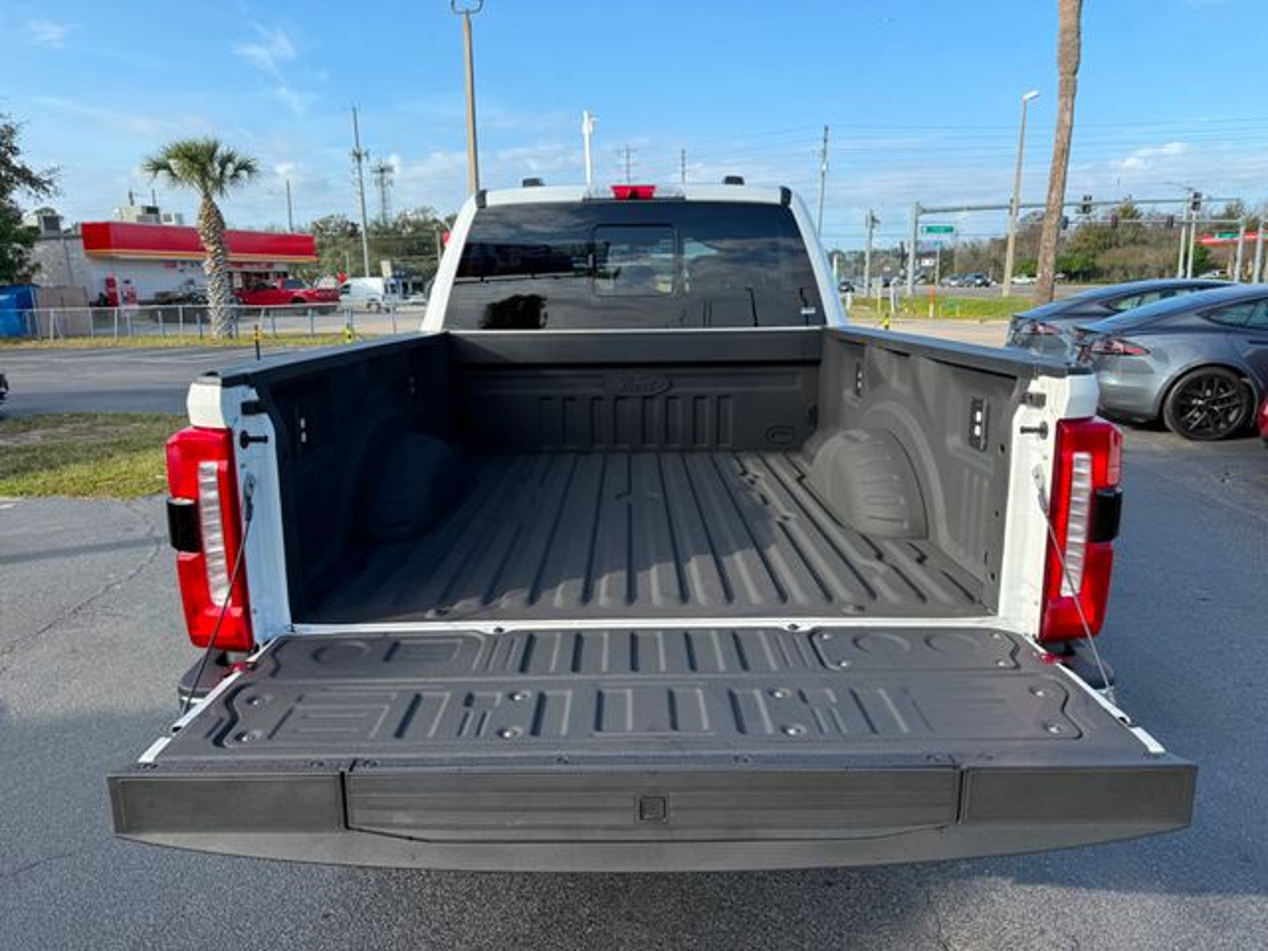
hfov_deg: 71.6
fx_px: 879
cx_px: 634
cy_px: 476
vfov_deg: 56.8
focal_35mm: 24
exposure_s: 1/1812
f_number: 1.78
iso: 80
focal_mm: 6.76
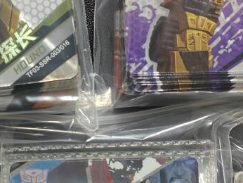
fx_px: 681
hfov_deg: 20.0
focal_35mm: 97
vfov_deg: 15.2
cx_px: 56
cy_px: 126
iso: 160
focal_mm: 5.59
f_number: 1.8
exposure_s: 1/44
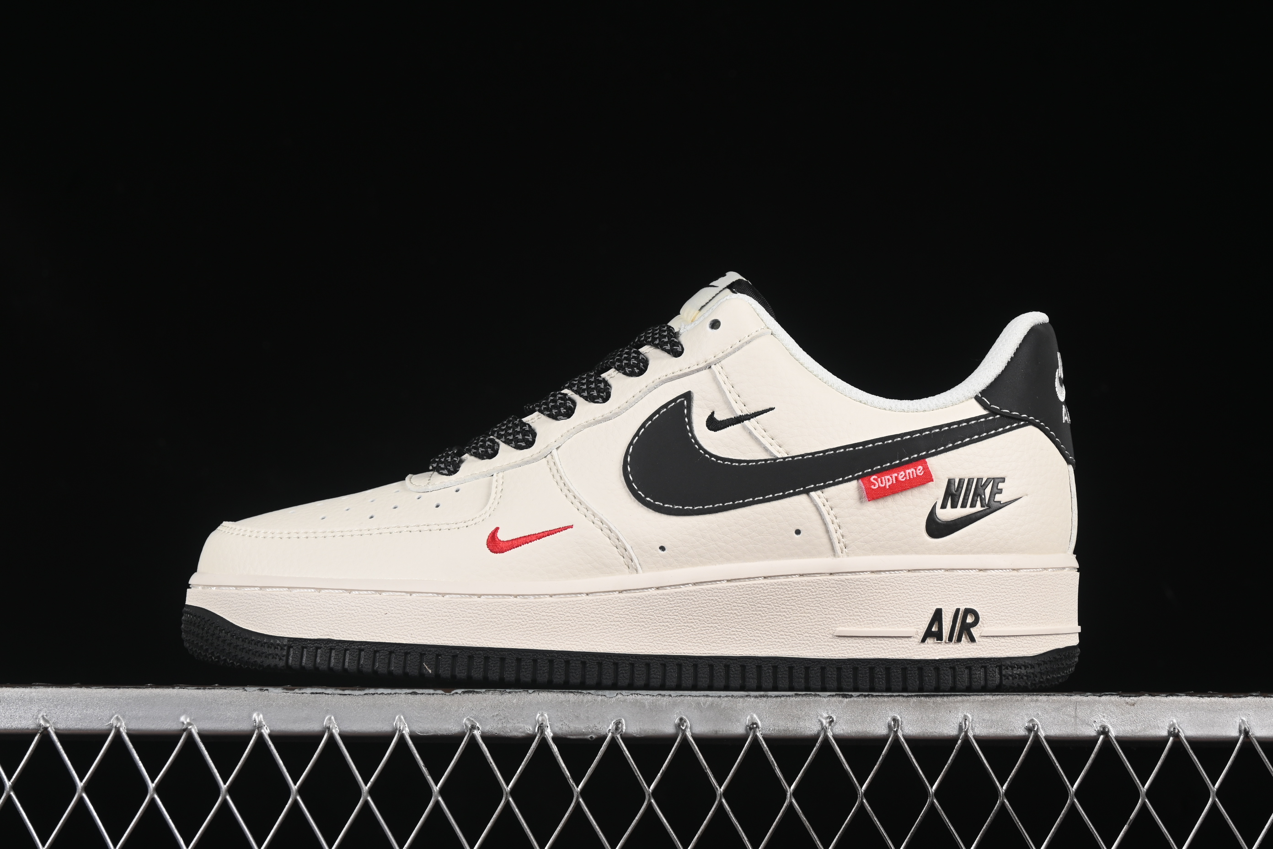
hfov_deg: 27.0
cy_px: 424
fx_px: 2652
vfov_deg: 18.2
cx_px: 636
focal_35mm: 75
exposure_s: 1/80
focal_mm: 50
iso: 160
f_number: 8
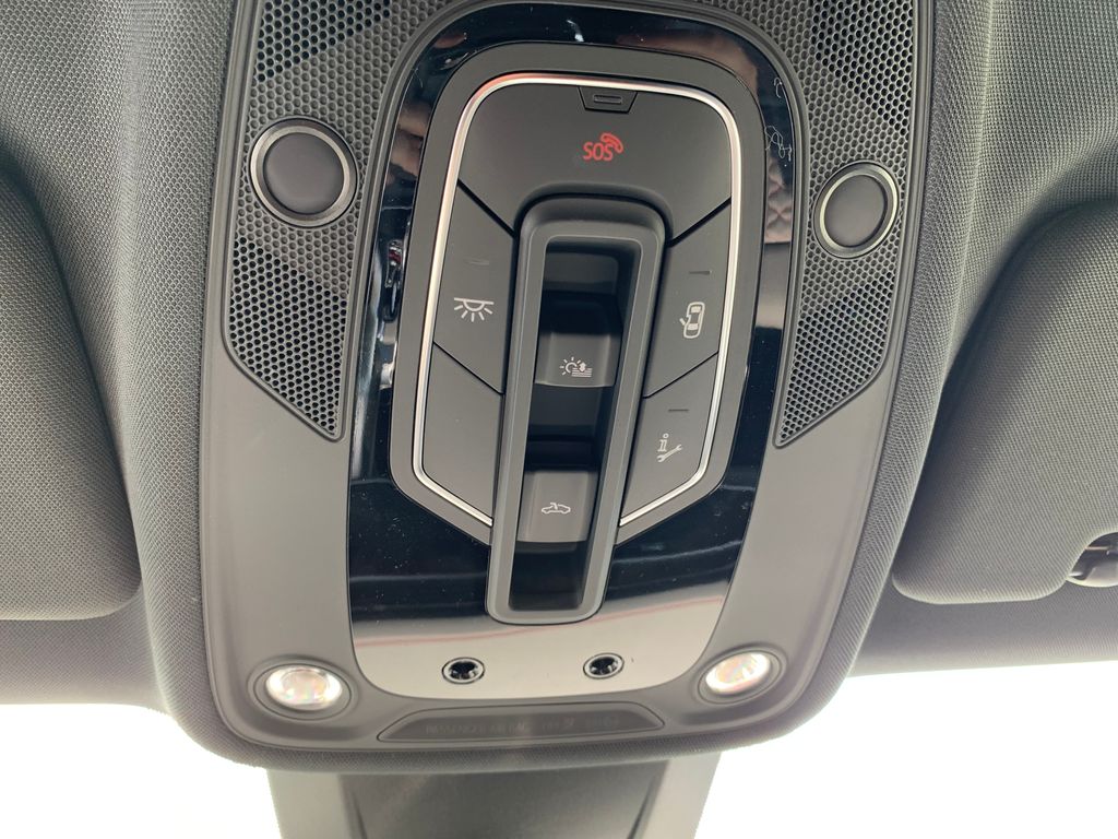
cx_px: 559
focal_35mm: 26
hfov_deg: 67.3
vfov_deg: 53.1
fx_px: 840
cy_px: 420
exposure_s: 1/109
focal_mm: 4.25
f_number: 1.8
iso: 100
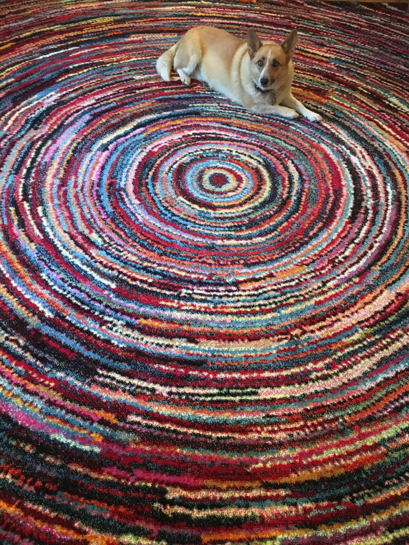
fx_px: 457
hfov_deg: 48.2
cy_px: 272
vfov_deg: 61.7
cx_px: 204
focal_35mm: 29
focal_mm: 4.15
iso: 320
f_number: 2.2
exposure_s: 1/15
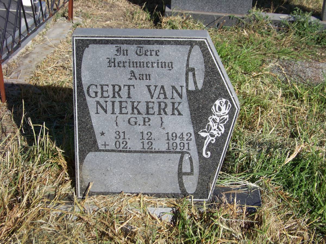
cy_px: 122
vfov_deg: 18.9
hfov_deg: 25.0
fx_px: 735
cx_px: 163
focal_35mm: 78
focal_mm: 13.2
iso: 64
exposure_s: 1/500
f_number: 4.5
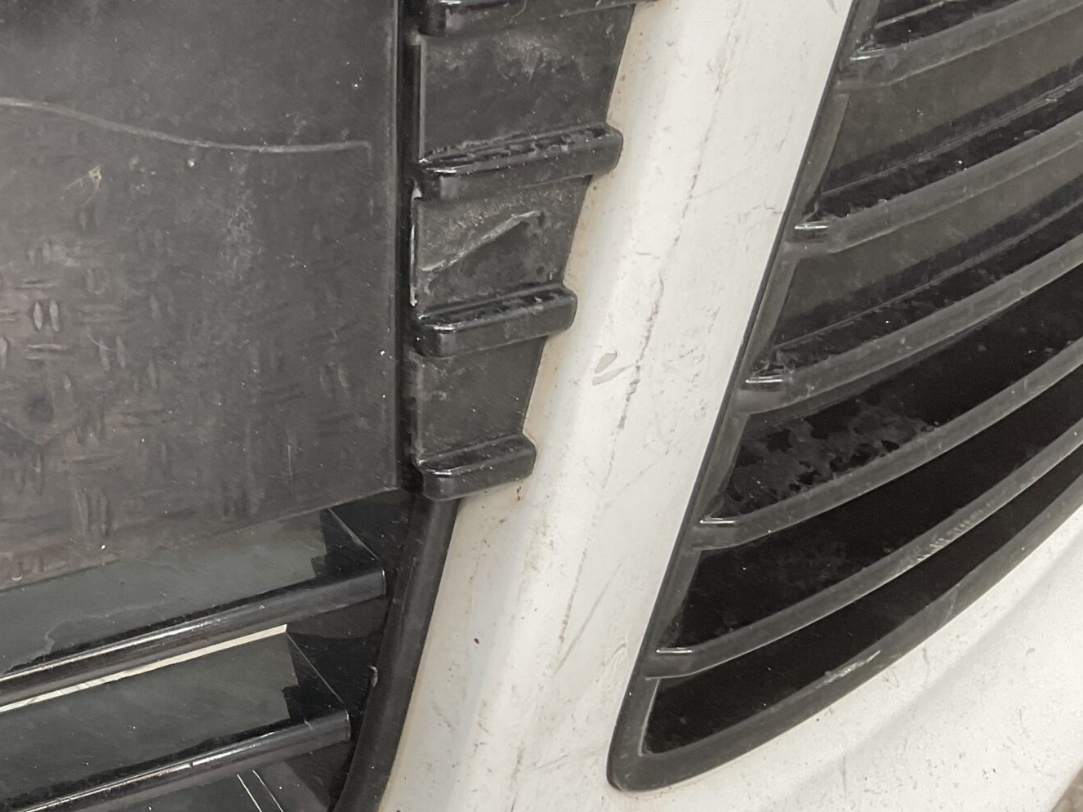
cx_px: 60
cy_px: 249
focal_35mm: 56
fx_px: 1752
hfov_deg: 32.3
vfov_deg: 25.9
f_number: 1.8
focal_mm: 3
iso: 25
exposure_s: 1/120
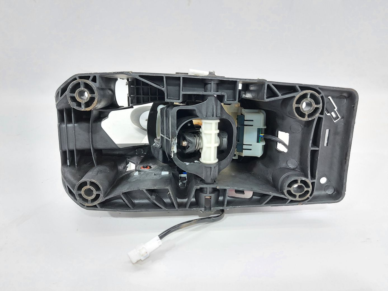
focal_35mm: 24
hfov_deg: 71.6
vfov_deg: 56.8
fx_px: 269
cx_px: 194
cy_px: 146
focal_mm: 5.23
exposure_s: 1/50
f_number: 1.8
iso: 125
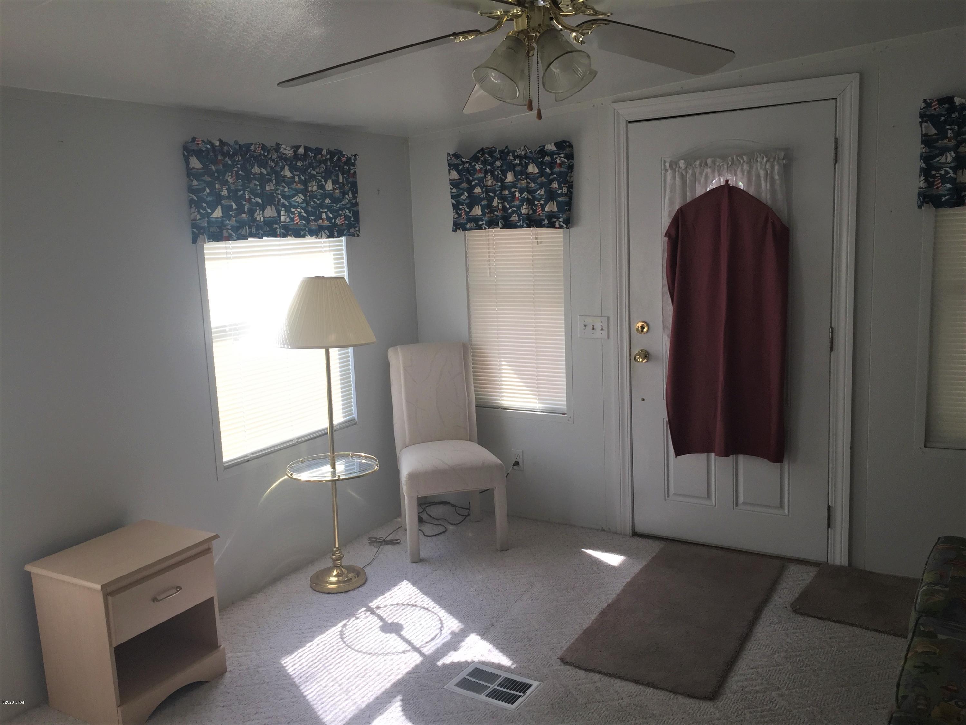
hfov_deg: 61.7
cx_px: 483
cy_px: 362
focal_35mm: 29
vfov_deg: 48.2
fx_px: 809
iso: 32
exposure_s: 1/120
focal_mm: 4.15
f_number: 2.2
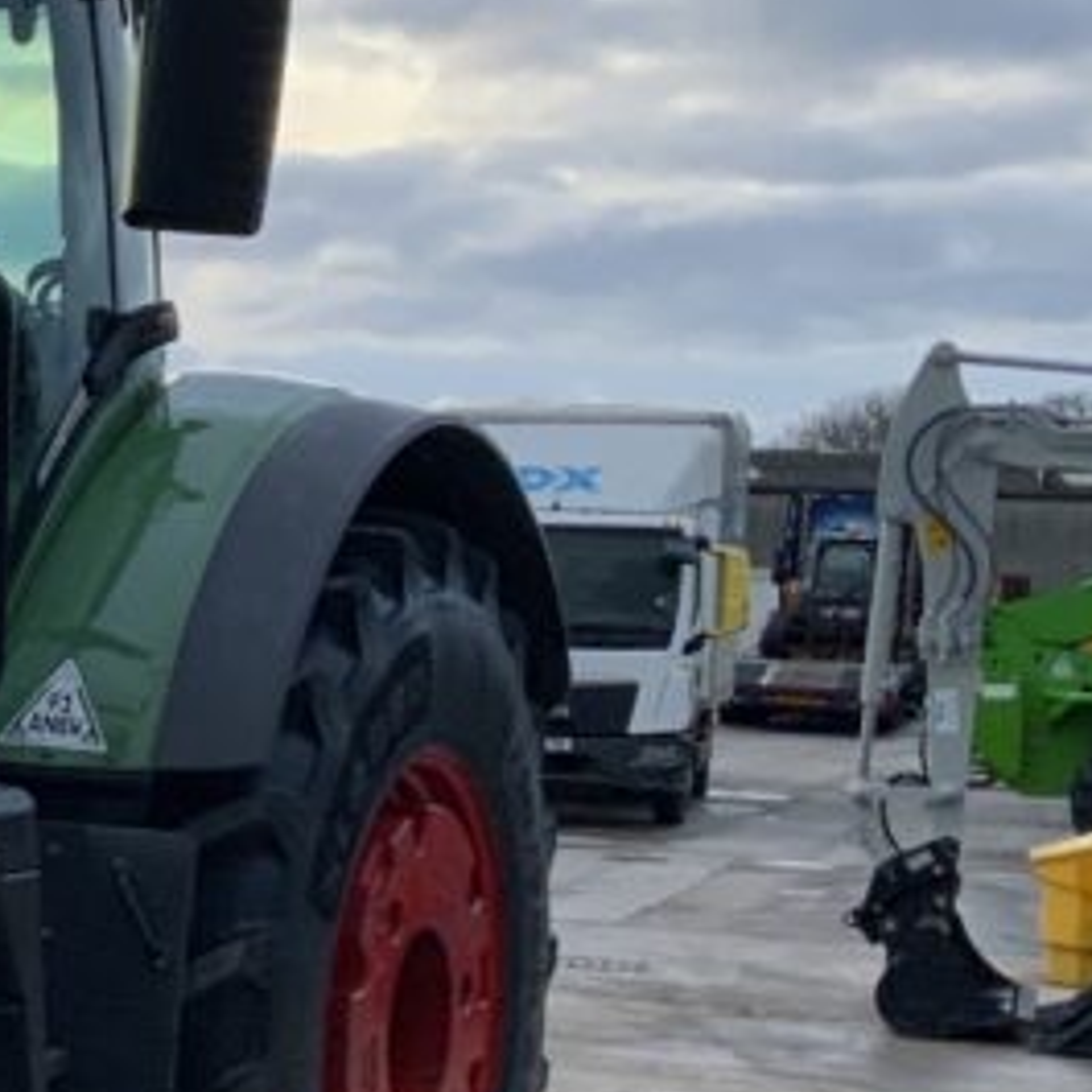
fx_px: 3533
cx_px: -519
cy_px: 890
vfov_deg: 17.4
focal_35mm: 99
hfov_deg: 16.2
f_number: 1.8
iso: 32
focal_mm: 3
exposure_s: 1/122
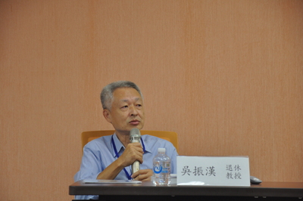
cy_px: 100
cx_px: 152
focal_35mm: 105
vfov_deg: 13.0
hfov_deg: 19.5
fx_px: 883
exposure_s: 1/60
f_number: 4
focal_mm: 70
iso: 720
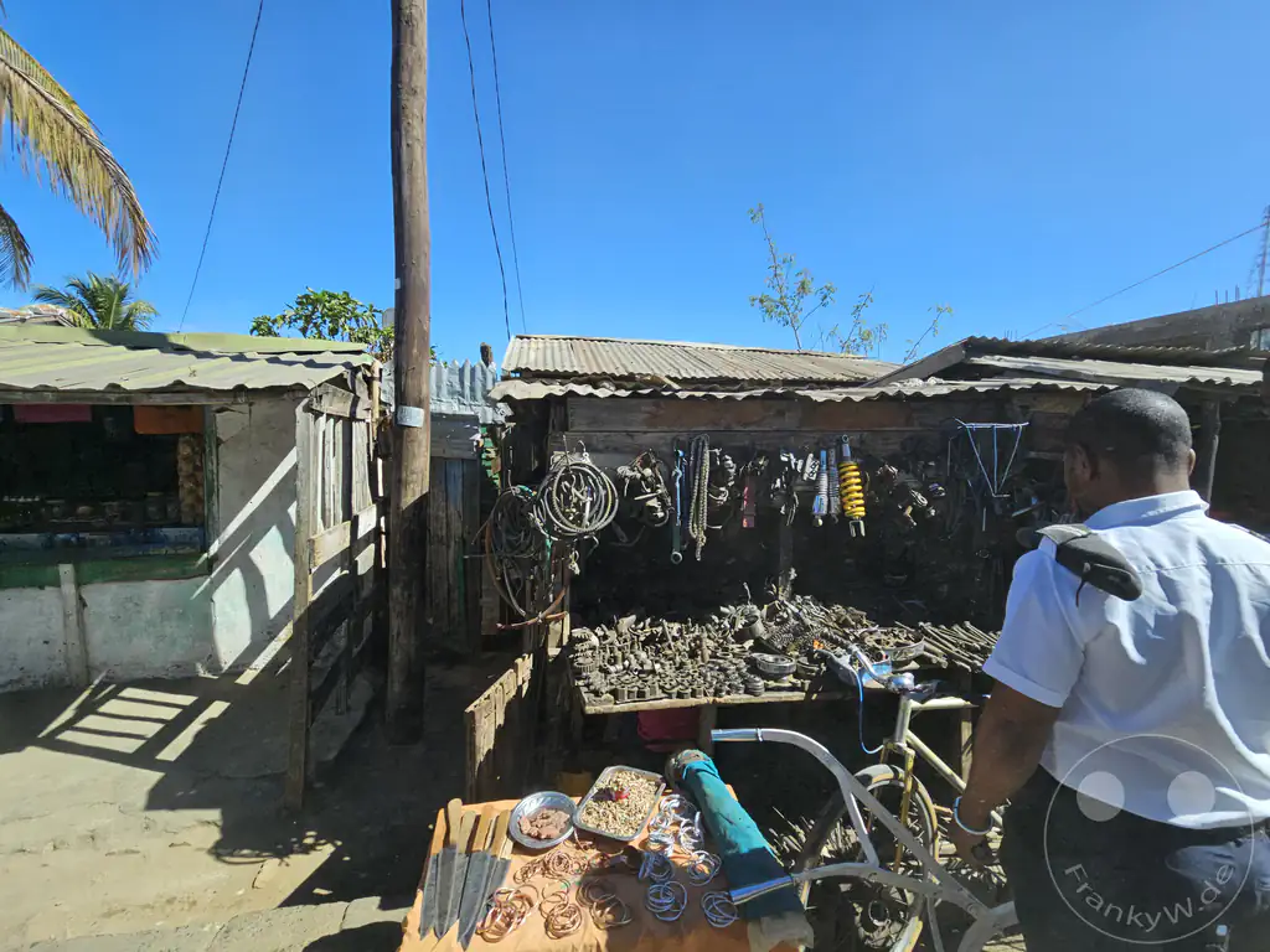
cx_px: 635
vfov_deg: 89.9
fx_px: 477
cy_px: 476
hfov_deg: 106.2
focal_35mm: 13
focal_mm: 2.2
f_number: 2.2
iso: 50
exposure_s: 1/1070
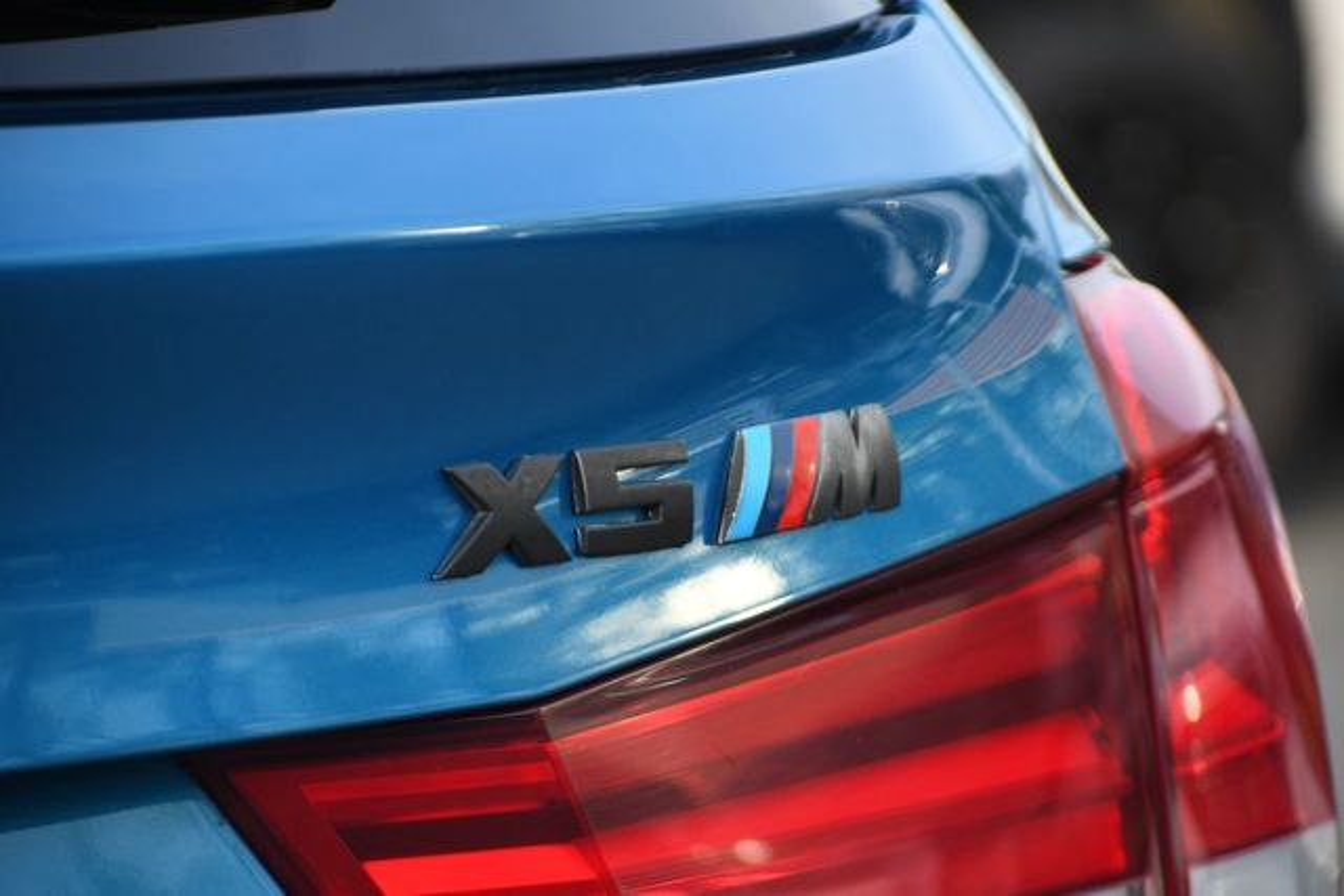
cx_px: 672
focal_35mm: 225
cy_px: 448
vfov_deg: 6.1
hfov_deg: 9.1
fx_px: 8401
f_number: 5
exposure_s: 1/250
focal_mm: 150
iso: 280
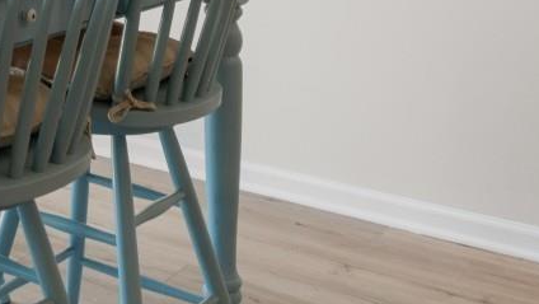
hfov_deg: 28.2
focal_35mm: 64
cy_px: -188
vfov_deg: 16.6
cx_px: -125
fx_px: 915
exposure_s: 1/6
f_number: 4.8
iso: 100
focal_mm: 11
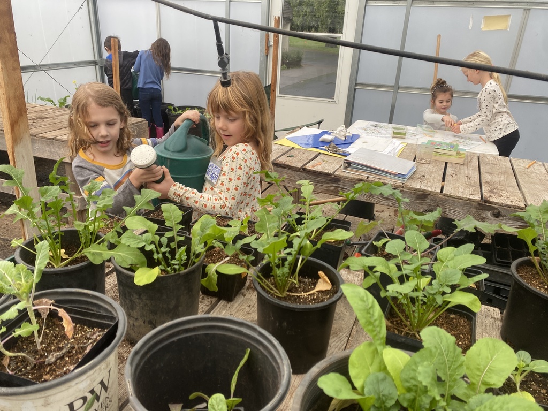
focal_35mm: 26
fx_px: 412
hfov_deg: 67.3
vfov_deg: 53.1
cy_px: 206
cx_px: 274
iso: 32
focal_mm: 4.25
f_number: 1.8
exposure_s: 1/133
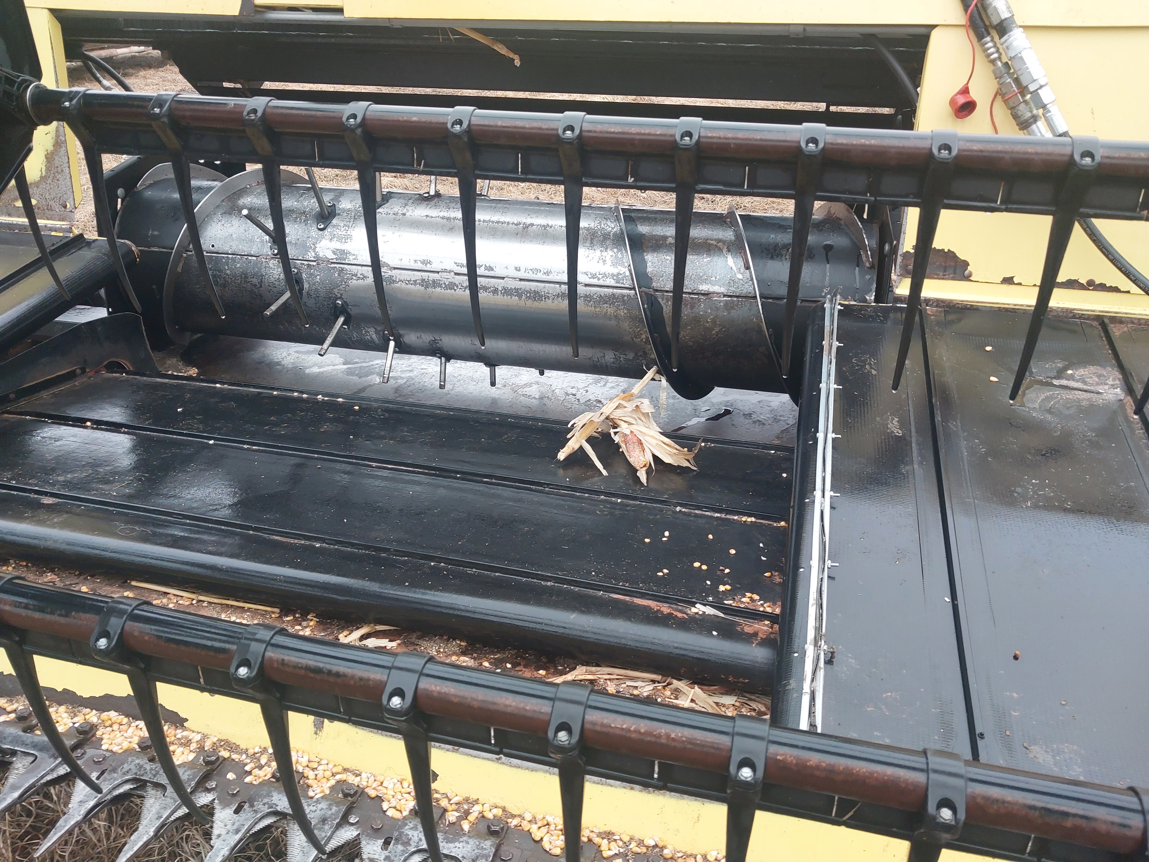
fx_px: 896
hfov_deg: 65.3
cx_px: 574
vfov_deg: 51.4
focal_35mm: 27
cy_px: 431
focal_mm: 4
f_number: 1.8
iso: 64
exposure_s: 1/60
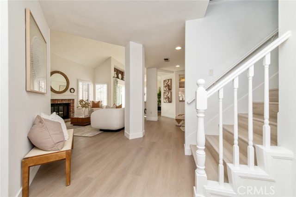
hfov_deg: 104.3
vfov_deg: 81.1
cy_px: 98
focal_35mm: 14
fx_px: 115
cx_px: 148
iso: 200
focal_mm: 14
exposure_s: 1/100
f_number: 5
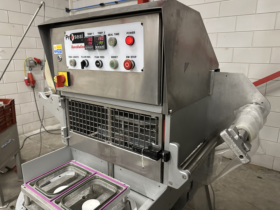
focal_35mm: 24
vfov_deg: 56.8
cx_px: 140
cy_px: 105
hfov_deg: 71.6
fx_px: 194
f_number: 1.78
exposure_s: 1/50
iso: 640
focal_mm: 6.86
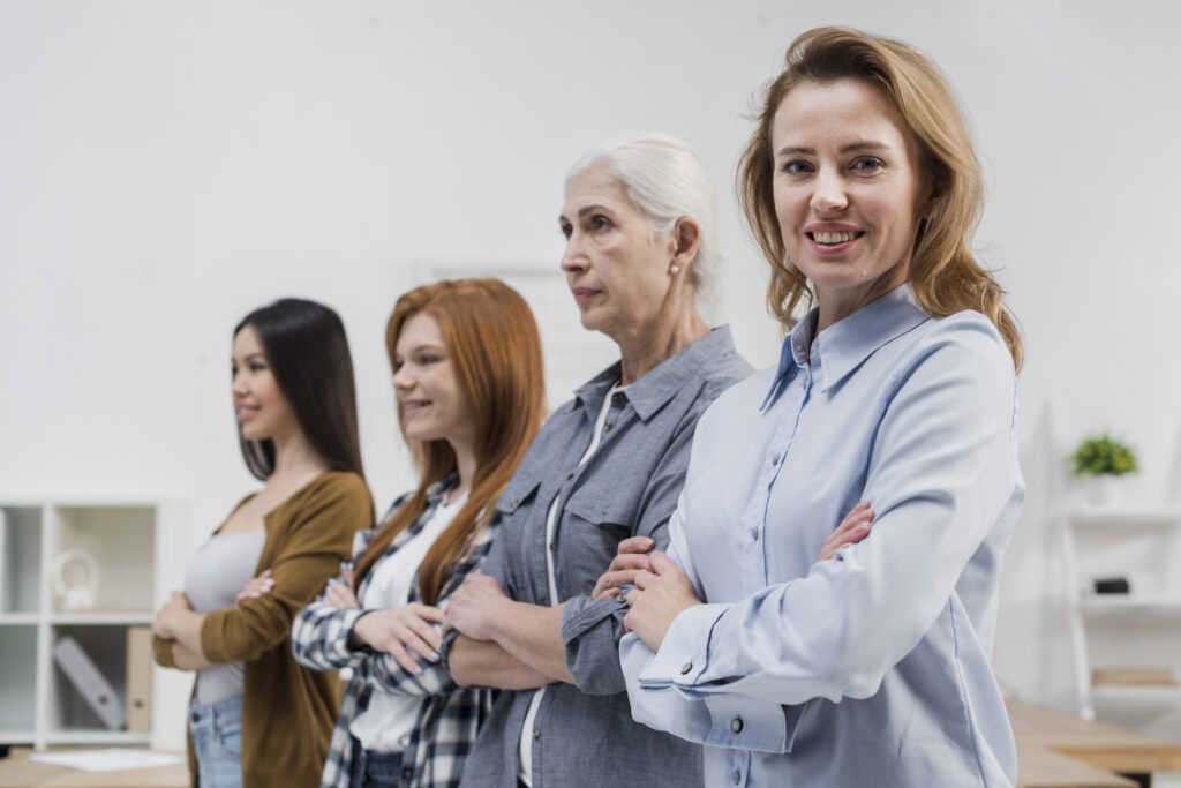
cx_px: 590
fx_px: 1640
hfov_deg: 39.6
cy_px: 394
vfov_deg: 27.0
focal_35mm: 50
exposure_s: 1/160
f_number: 3.5
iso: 320
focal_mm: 50
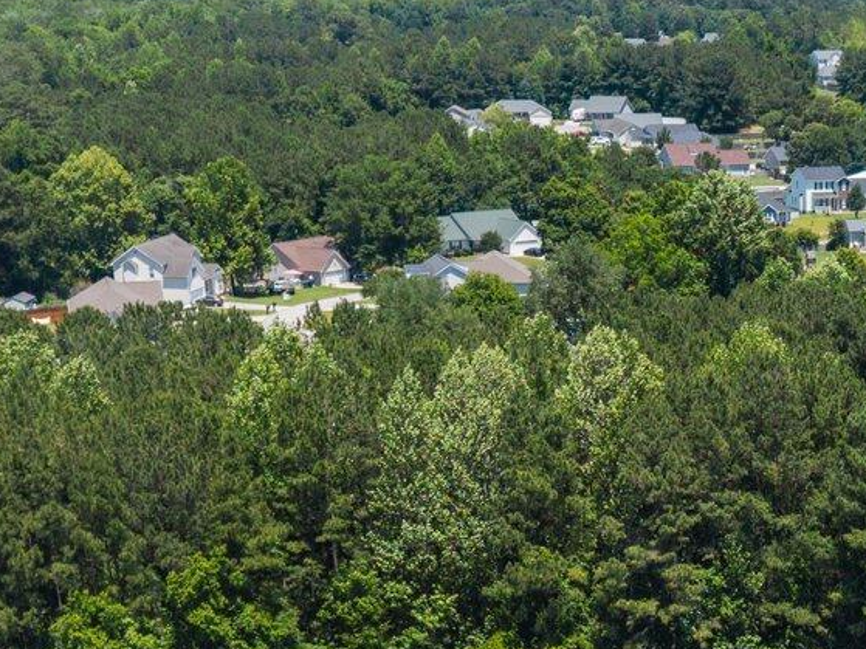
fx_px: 2201
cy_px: 1004
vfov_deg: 15.4
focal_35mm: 88
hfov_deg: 21.3
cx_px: 908
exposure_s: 1/2500
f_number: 1.8
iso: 140
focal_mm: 8.67
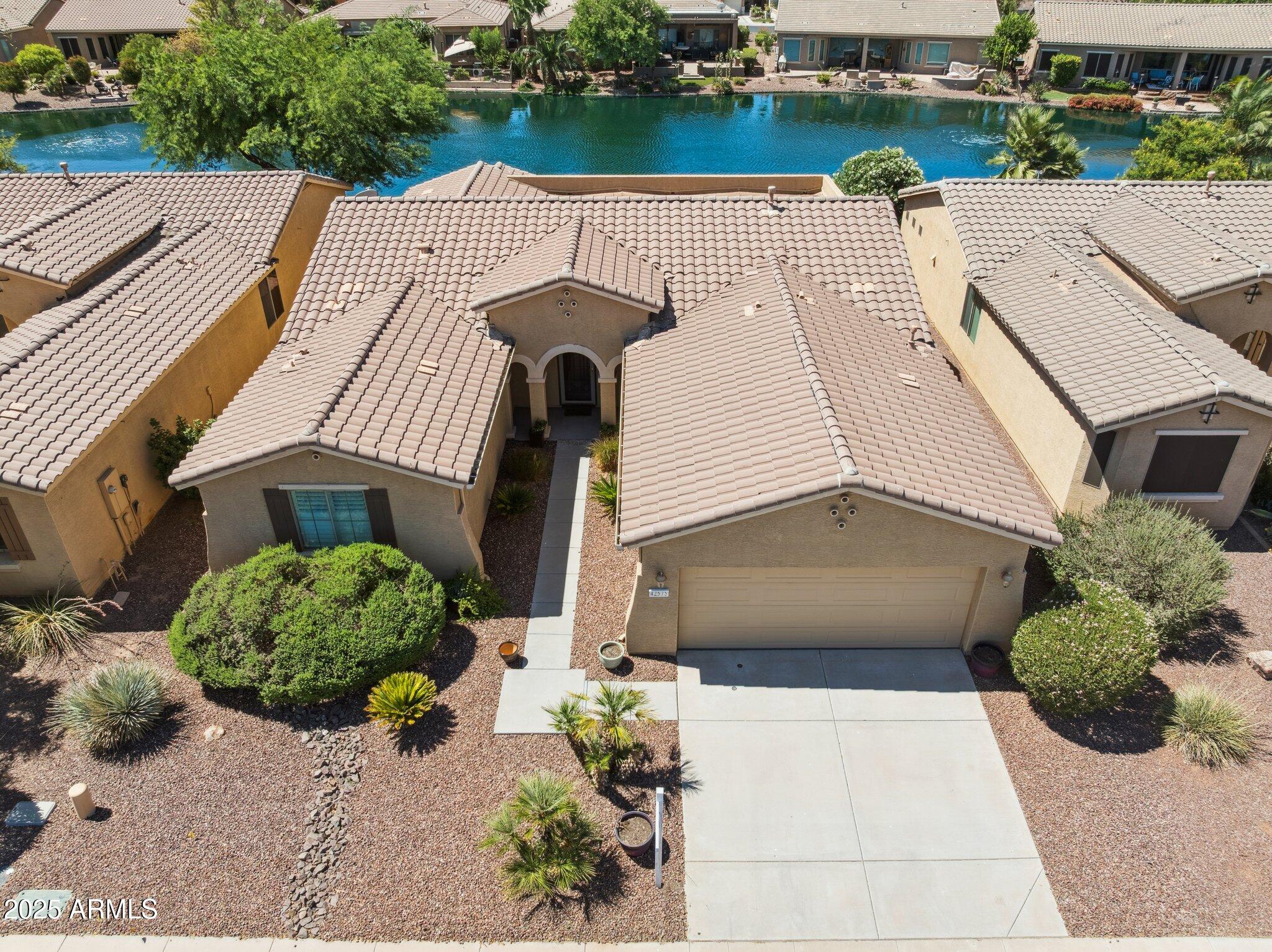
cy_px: 476
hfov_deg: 71.6
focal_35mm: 24
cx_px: 636
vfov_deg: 56.8
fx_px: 881
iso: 100
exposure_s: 1/640
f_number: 5.6
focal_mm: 12.29
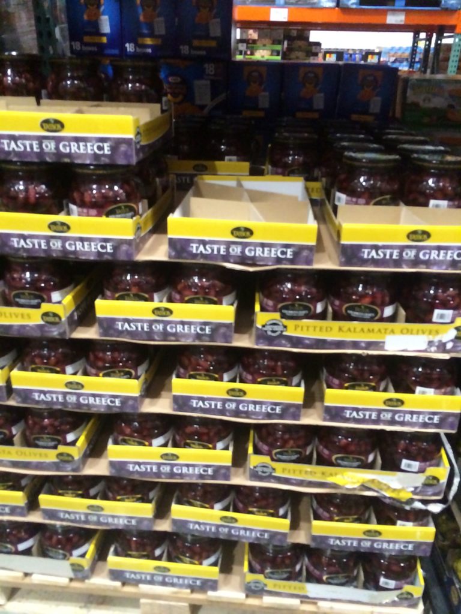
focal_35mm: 29
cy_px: 307
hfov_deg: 48.2
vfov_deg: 61.7
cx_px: 230
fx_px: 515
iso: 500
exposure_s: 1/100
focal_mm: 4.15
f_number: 2.2
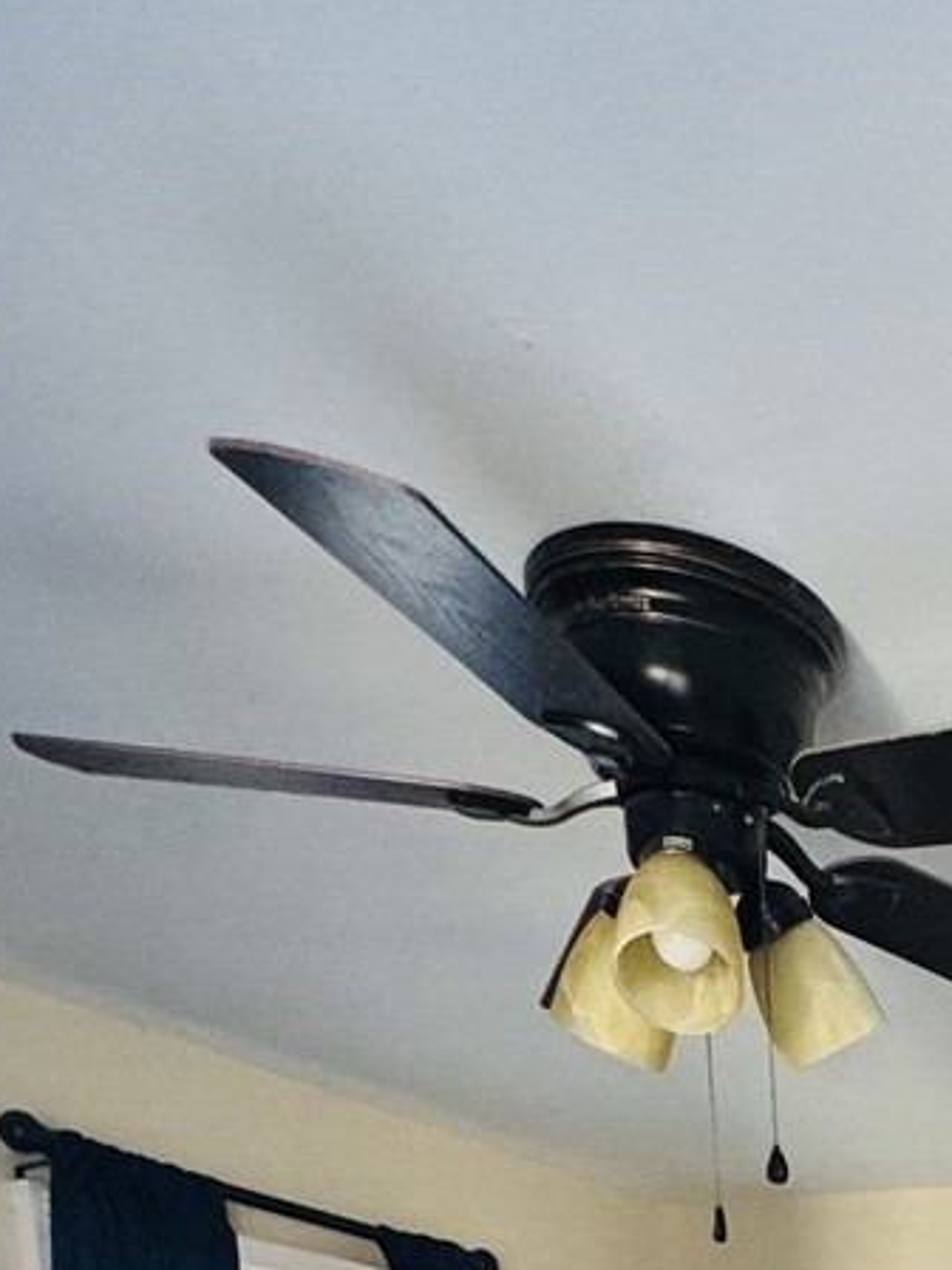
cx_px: 1275
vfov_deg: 25.7
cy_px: 2030
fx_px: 1760
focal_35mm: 48
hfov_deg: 25.5
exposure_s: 1/120
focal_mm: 2.22
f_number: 2.2
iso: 250
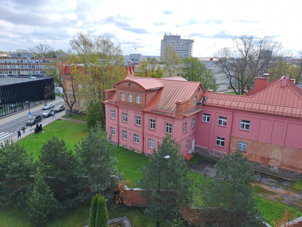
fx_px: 218
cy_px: 114
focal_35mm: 25
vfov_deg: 54.9
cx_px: 151
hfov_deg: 69.4
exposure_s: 1/957
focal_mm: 4.65
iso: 32
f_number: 1.8
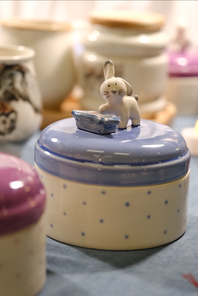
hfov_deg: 16.7
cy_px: 148
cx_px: 99
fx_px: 676
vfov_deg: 24.8
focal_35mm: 82
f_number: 4
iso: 2000
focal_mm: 54.5
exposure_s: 1/125
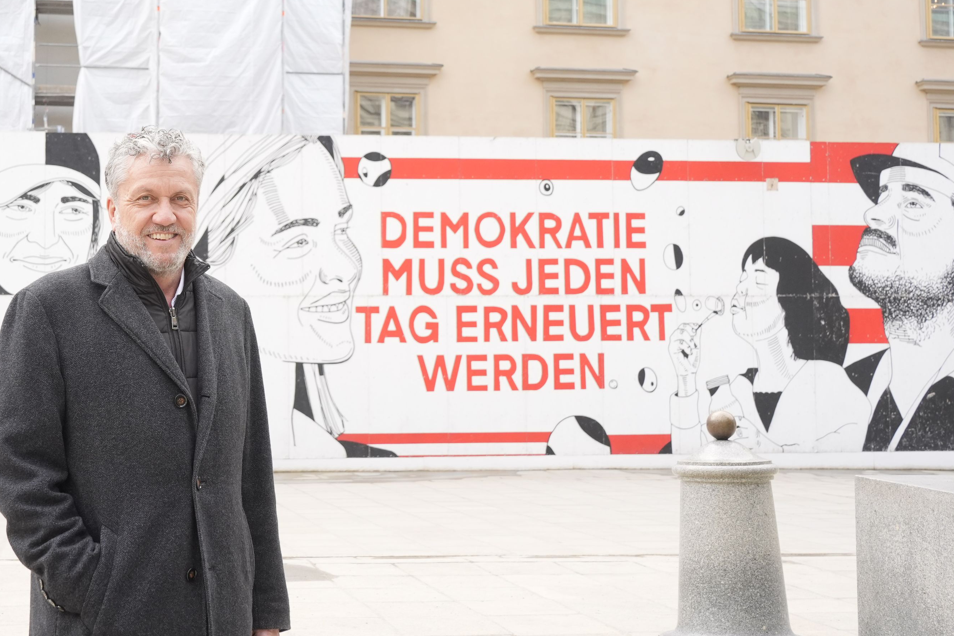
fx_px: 1431
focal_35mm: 54
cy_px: 221
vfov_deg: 25.0
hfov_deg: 36.1
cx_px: 248
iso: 1000
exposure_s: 1/500
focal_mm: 36
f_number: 7.1
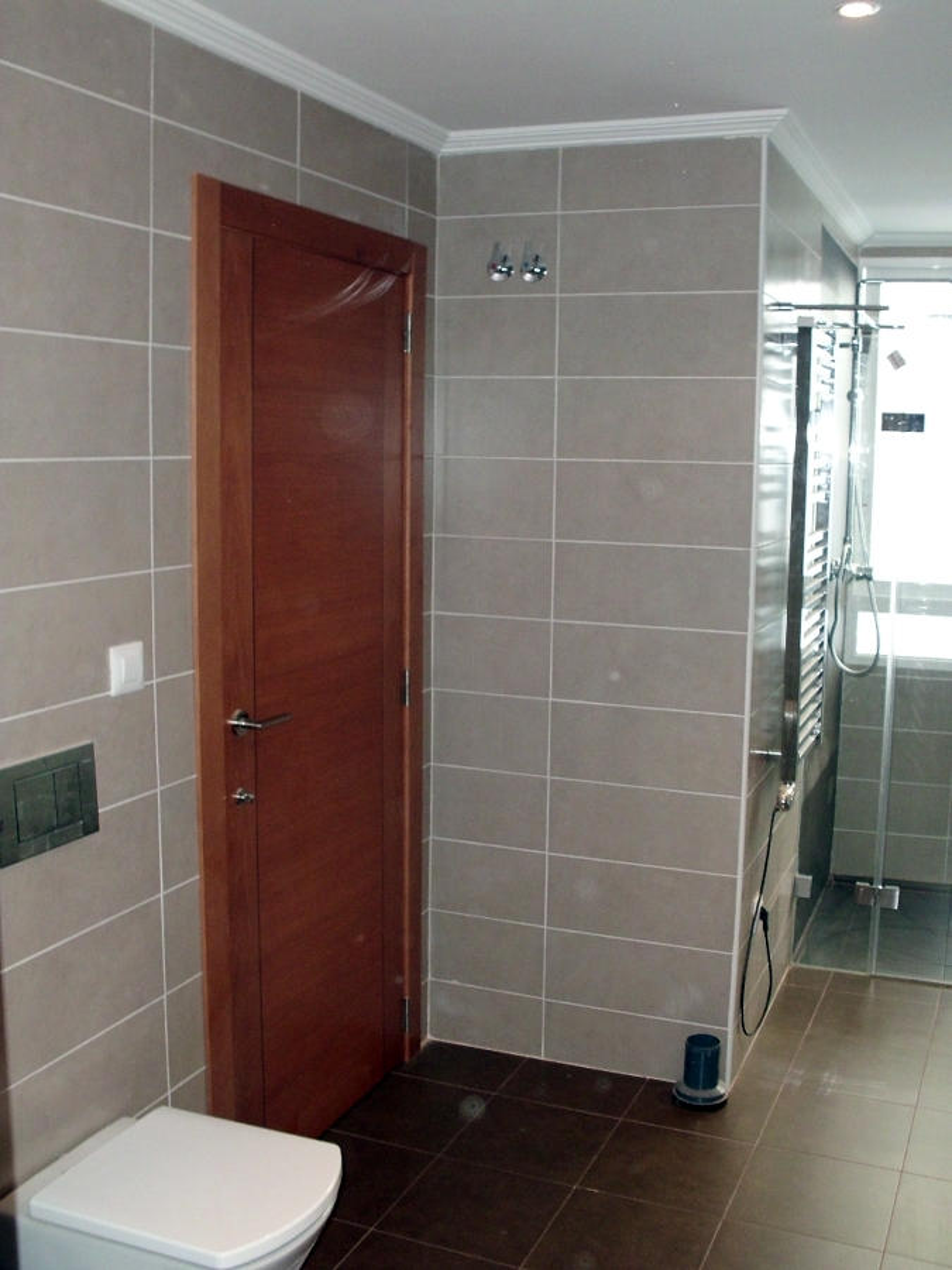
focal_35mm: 36
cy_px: 635
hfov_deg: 39.7
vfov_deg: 51.4
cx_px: 476
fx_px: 1320
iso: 200
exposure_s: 1/60
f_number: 2.9
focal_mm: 6.3
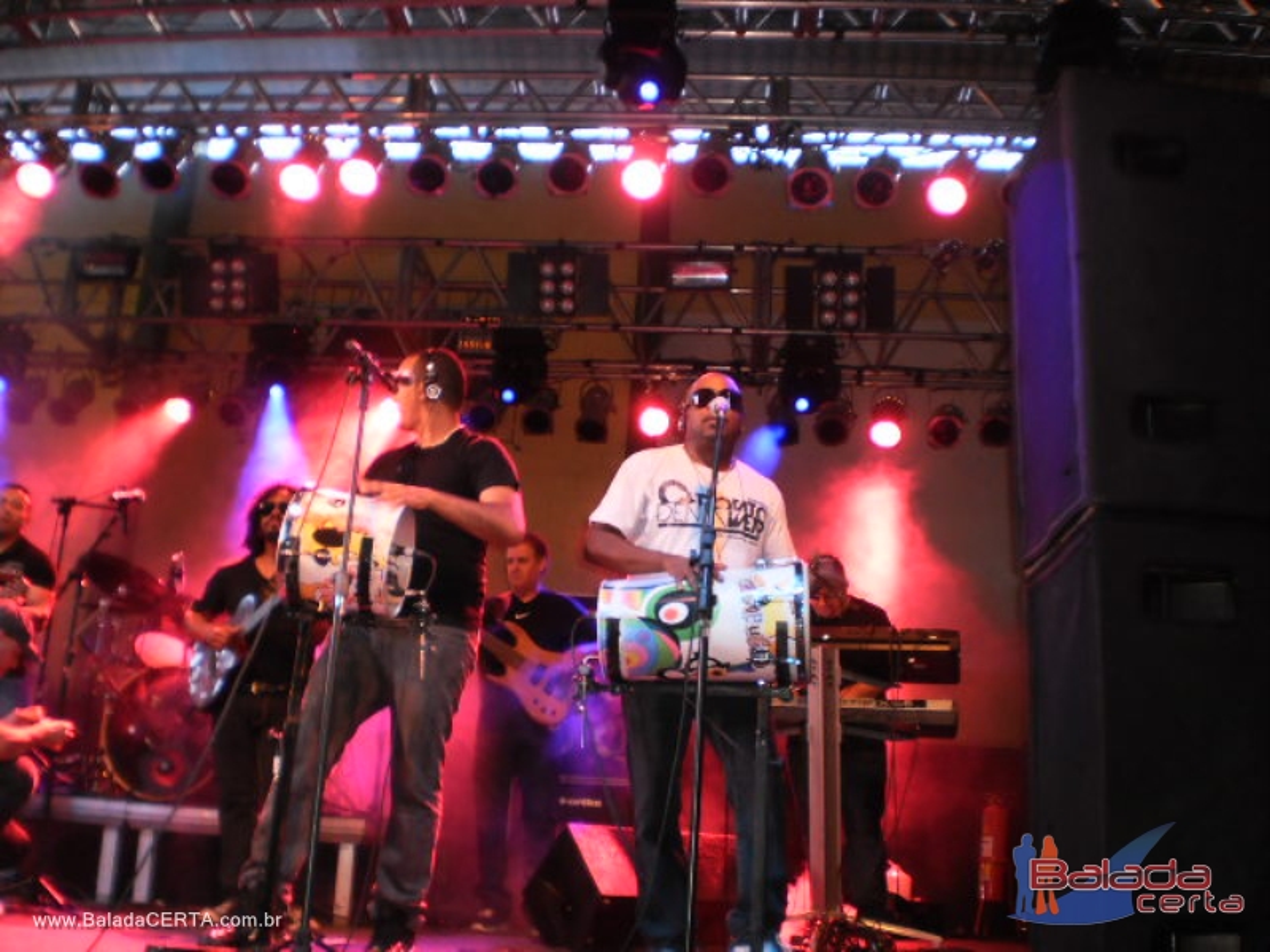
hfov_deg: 51.4
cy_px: 476
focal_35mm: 36
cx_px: 635
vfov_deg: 39.7
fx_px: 1321
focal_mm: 6.3
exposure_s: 1/30
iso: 200
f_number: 3.1
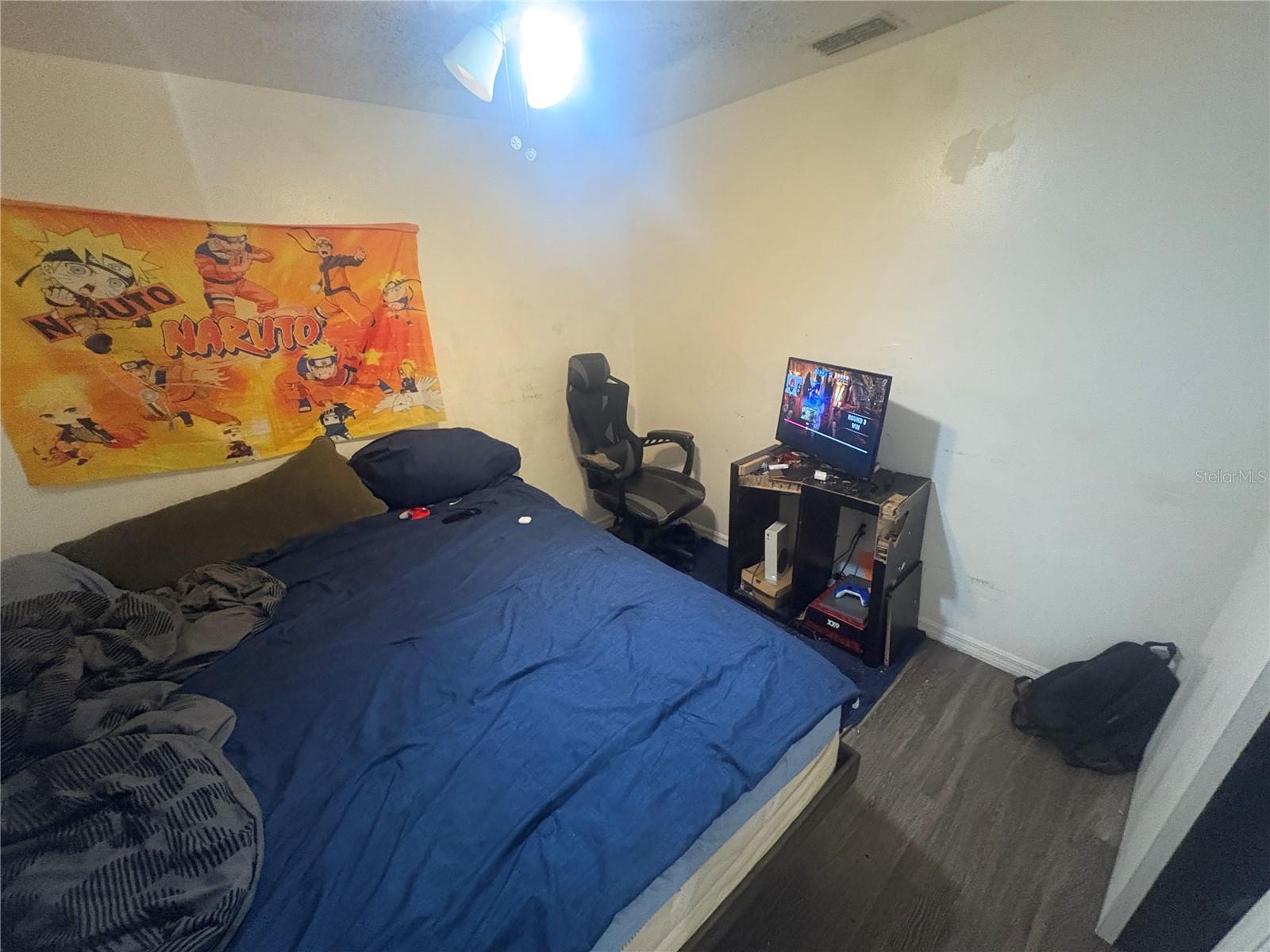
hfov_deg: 102.1
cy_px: 476
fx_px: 514
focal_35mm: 14
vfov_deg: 85.7
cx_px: 635
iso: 800
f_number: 2.2
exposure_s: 1/40
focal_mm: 2.22
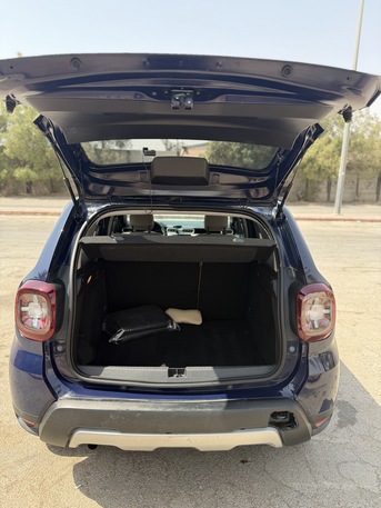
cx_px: 190
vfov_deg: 71.6
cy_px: 254
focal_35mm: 24
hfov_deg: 56.8
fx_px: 352
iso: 100
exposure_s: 1/1046
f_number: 1.78
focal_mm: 6.76
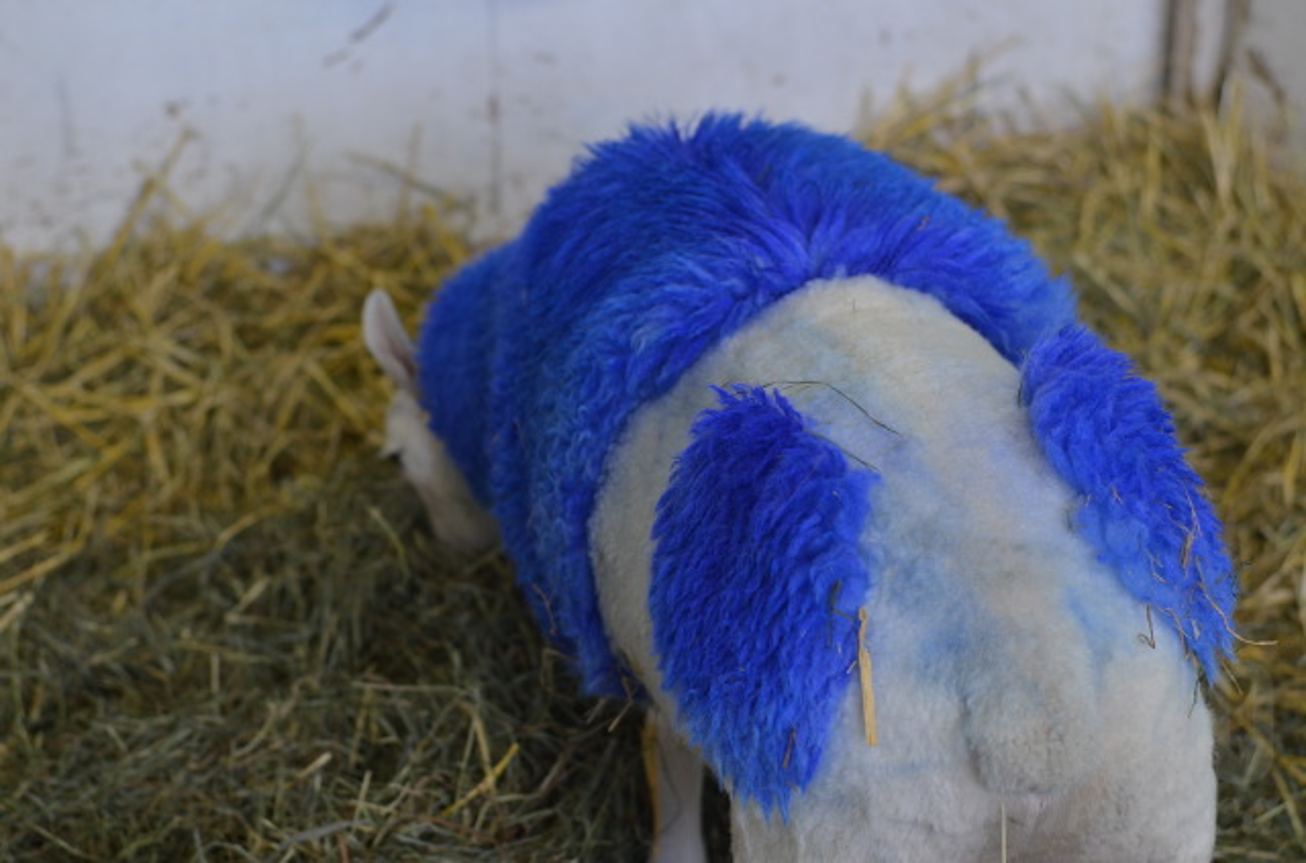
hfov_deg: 27.1
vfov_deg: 18.1
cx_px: 653
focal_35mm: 75
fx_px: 2713
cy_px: 432
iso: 500
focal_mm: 50
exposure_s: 1/100
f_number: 2.8
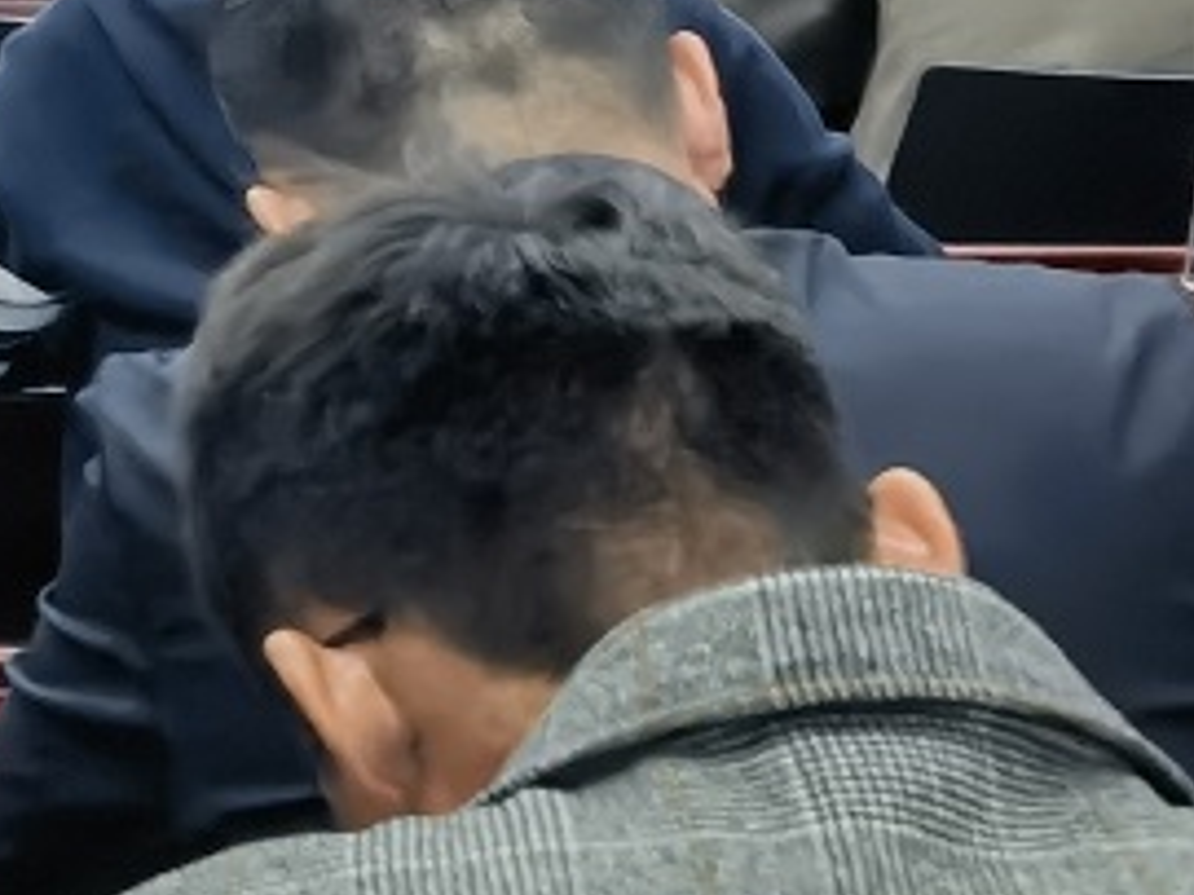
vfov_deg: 6.1
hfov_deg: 8.0
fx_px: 8275
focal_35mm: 240
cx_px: -956
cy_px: -384
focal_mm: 6.67
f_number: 1.9
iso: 160
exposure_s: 1/99.4
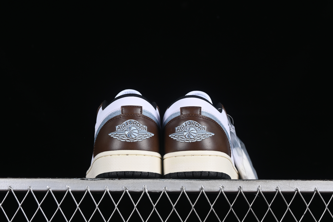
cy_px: 111
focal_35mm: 75
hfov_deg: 27.0
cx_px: 166
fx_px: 694
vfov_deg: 18.2
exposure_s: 1/80
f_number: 7.1
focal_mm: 50
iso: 160
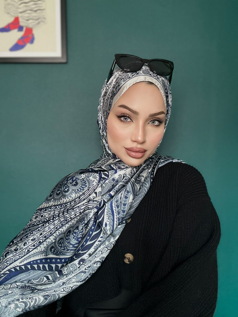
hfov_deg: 46.8
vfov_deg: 60.0
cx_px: 119
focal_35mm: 30
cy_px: 158
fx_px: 275
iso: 250
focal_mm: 2.69
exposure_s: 1/60
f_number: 1.9
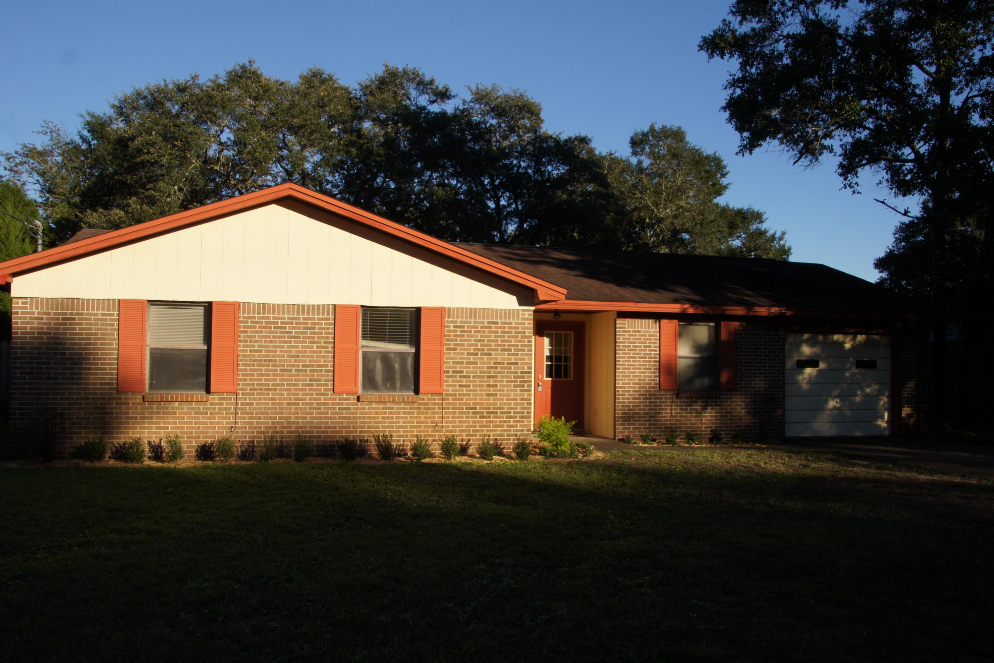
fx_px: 828
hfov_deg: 61.9
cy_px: 332
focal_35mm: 30
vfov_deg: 43.6
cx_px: 497
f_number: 10
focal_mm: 20
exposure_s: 1/400
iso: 200
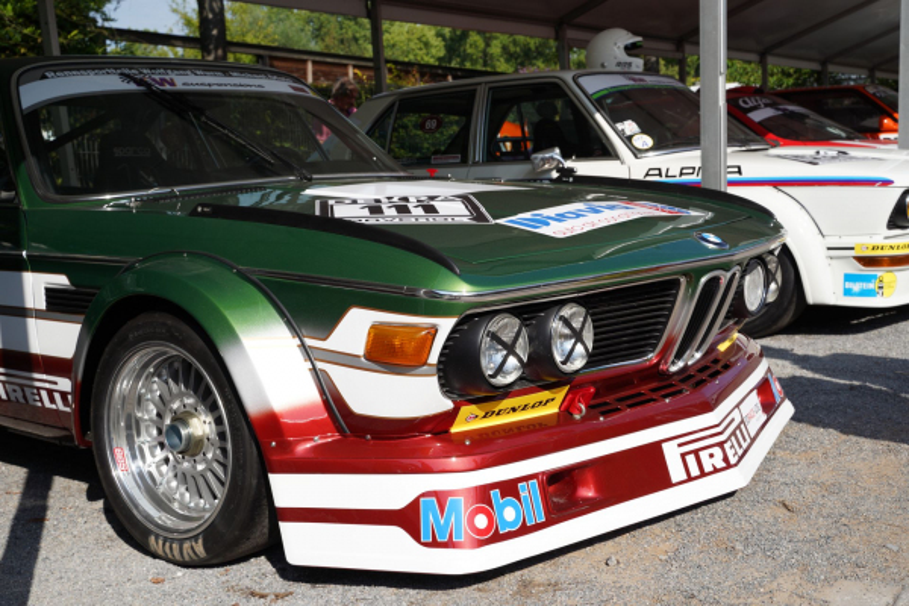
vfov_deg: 31.9
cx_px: 454
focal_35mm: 42
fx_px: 1060
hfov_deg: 46.4
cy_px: 303
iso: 200
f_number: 9
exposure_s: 1/400
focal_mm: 42
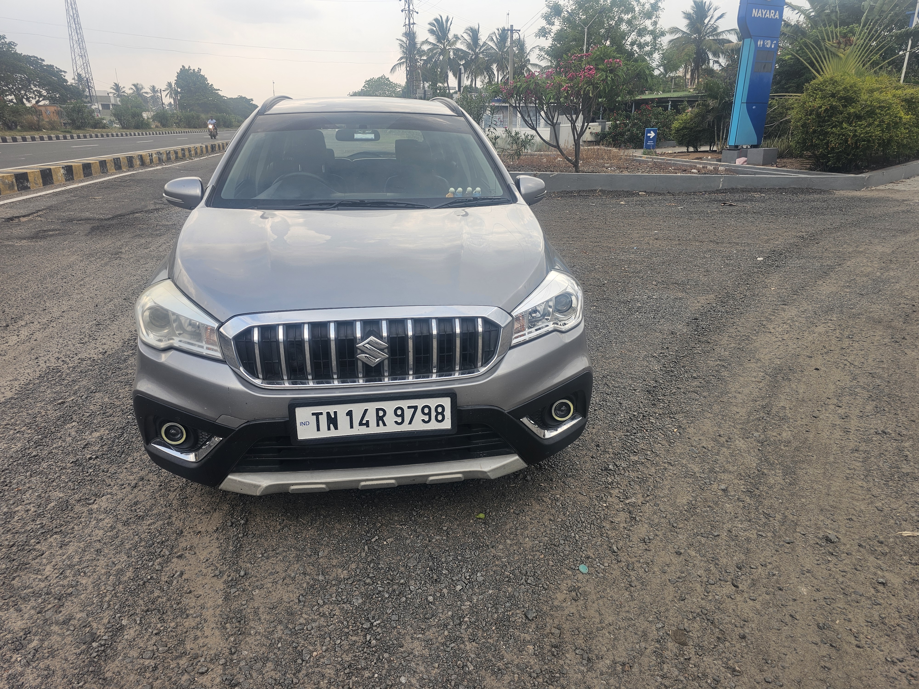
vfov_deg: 58.9
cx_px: 460
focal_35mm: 23
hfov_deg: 73.9
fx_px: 611
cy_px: 344
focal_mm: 6.3
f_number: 1.7
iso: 10
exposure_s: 1/109
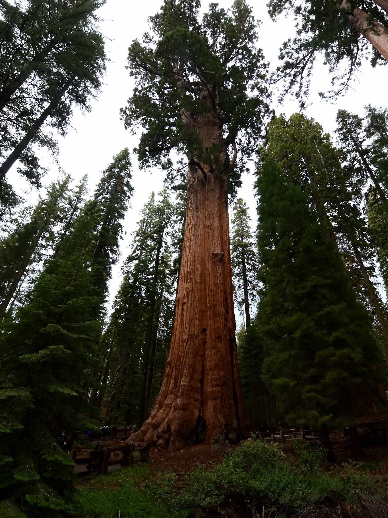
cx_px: 193
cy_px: 245
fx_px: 277
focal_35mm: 19
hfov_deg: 69.9
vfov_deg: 85.9
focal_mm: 11
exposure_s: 1/400
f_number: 8
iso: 1250
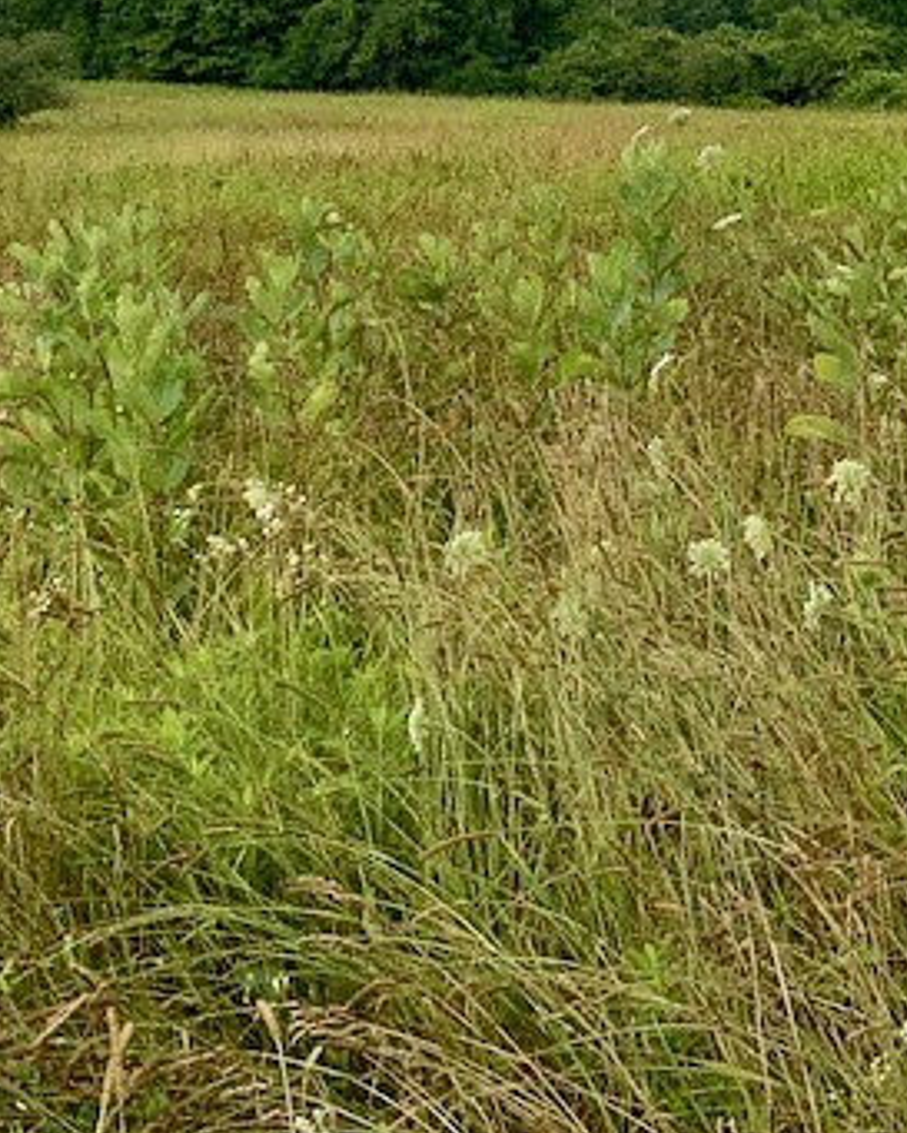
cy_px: -133
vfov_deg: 21.3
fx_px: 2851
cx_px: 741
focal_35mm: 85
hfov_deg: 17.9
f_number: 1.8
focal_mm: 3
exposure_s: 1/1311
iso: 16
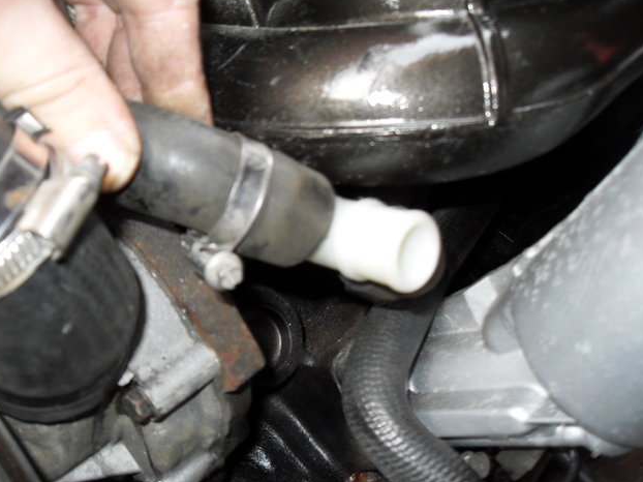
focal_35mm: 35
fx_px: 650
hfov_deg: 52.6
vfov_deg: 40.7
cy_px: 237
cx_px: 317
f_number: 2.8
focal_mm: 6.3
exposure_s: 1/45
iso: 100
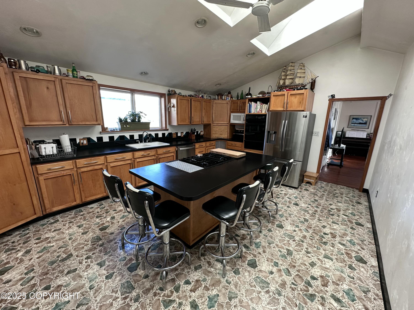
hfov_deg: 102.1
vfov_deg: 85.7
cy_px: 155
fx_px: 167
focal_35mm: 14
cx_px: 207
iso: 160
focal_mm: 2.22
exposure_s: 1/99
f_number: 2.2
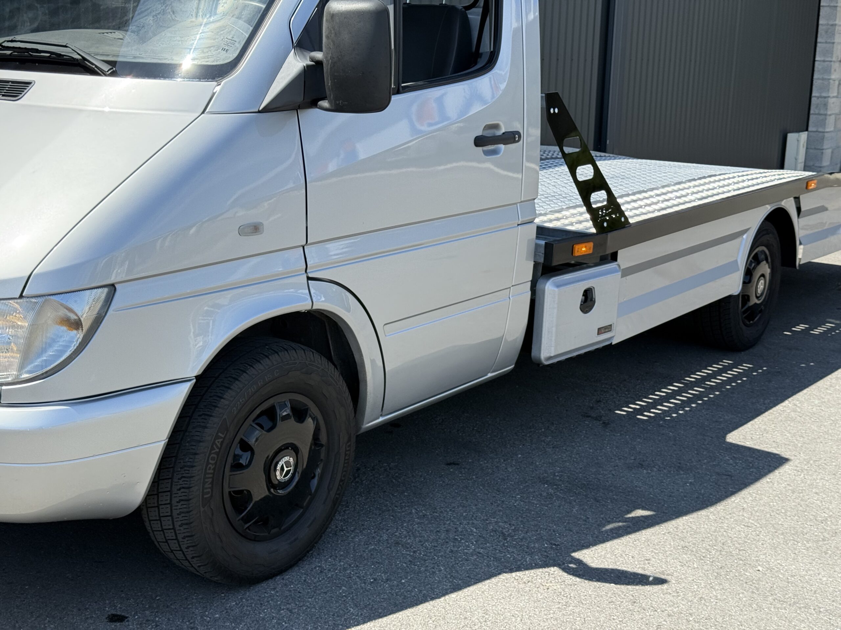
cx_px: 420
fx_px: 1166
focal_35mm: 48
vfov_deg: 30.3
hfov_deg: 39.7
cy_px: 315
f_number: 1.78
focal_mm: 6.76
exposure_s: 1/2415
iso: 80
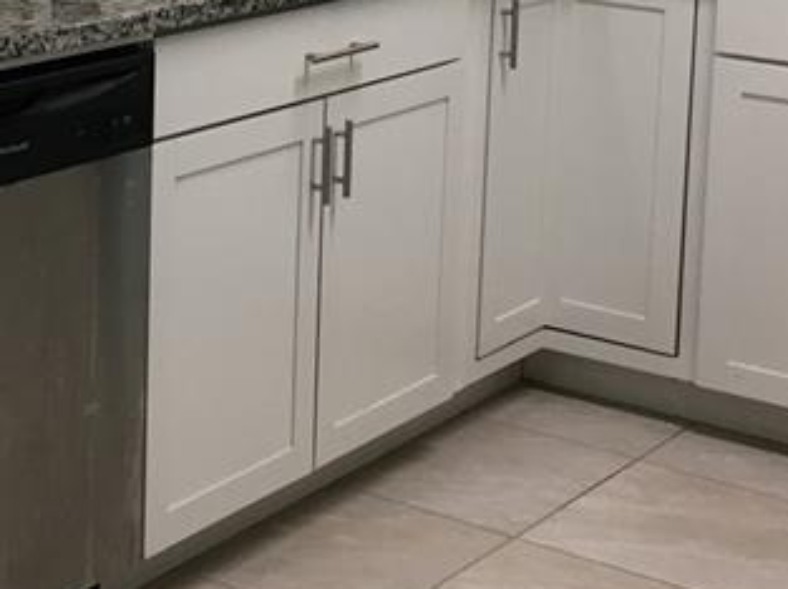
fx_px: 2160
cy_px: -65
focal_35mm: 95
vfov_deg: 15.1
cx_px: 201
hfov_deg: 20.5
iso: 25
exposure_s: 1/30
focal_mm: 4.15
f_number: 2.2
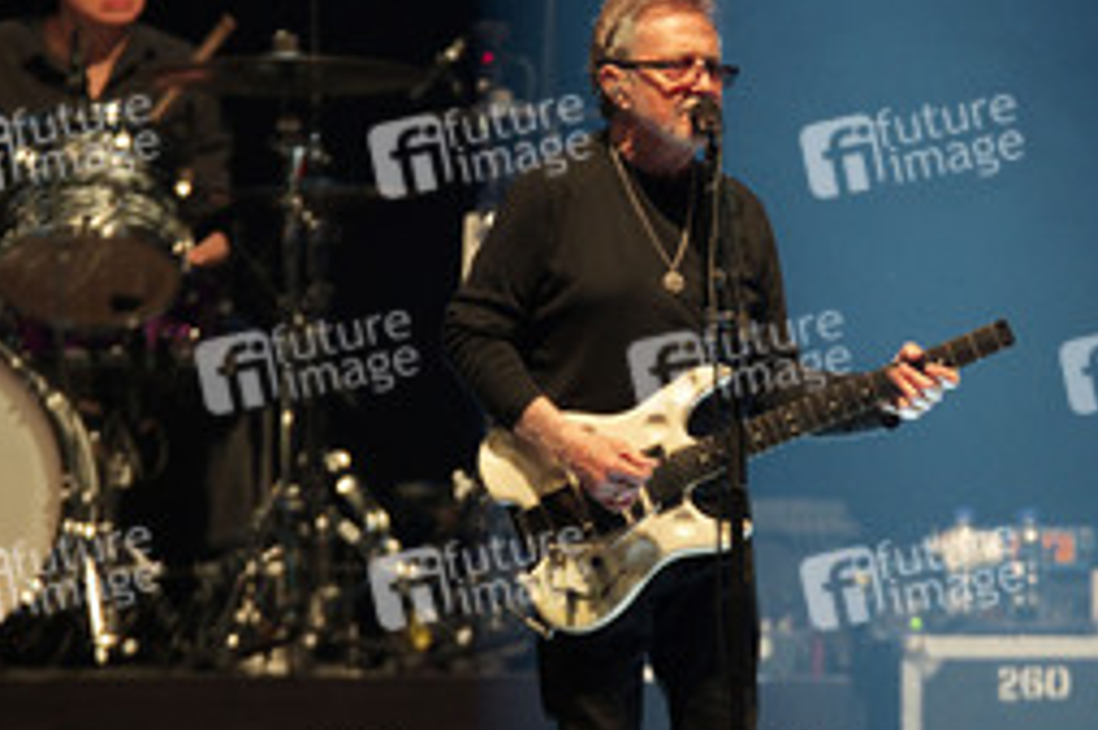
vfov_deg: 3.2
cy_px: 471
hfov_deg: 4.8
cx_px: 798
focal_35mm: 426
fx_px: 12984
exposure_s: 1/125
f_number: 2.8
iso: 1600
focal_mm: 240
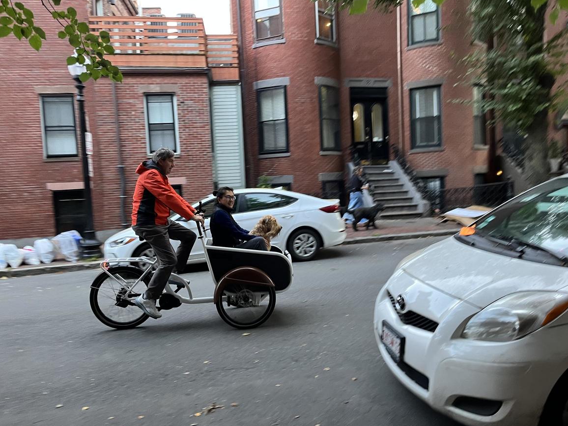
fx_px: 443
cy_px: 214
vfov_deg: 51.4
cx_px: 279
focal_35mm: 27
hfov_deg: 65.3
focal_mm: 5.1
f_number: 1.6
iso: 200
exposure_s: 1/60
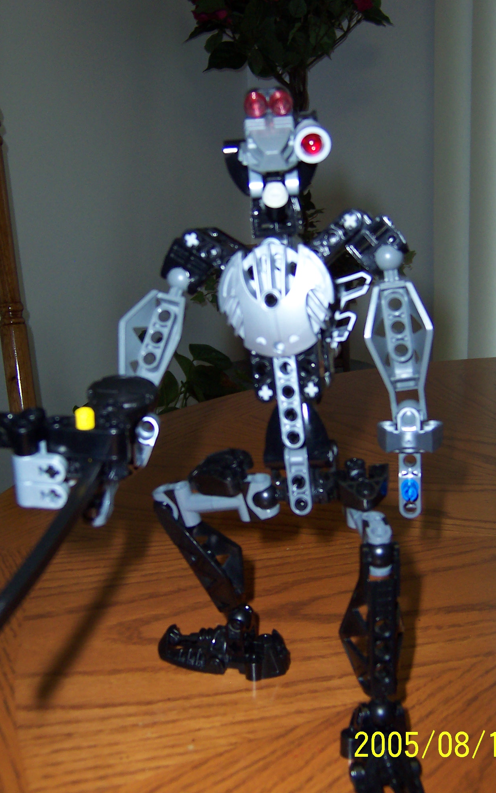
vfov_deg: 50.4
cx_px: 281
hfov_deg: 32.7
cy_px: 395
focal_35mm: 39
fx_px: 843
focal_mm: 5.6
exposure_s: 1/60
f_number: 2.8
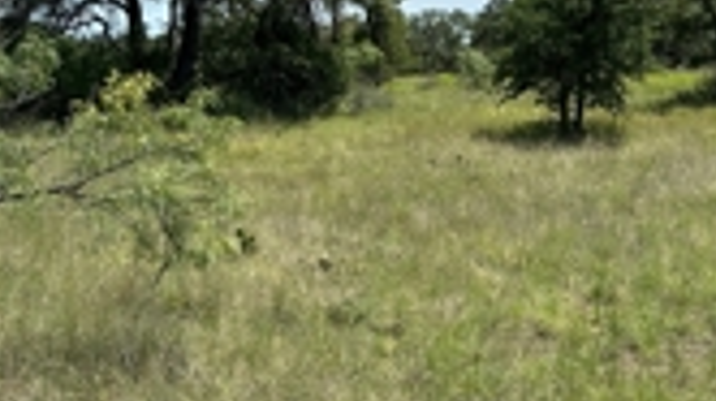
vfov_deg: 19.0
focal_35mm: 63
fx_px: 1195
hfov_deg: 33.4
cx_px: 341
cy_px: 125
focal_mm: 6.86
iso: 80
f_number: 1.78
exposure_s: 1/4545
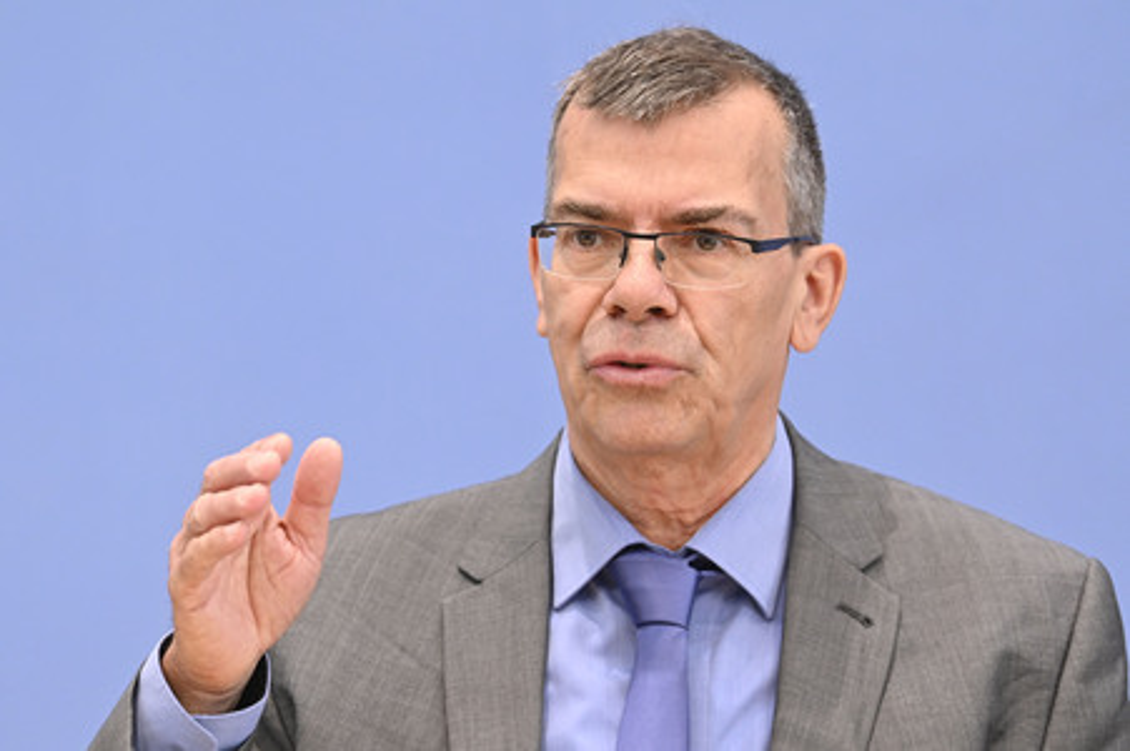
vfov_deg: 10.5
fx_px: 4077
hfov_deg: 15.8
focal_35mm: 130
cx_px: 565
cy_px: 376
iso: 3200
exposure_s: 1/400
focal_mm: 130
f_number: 5
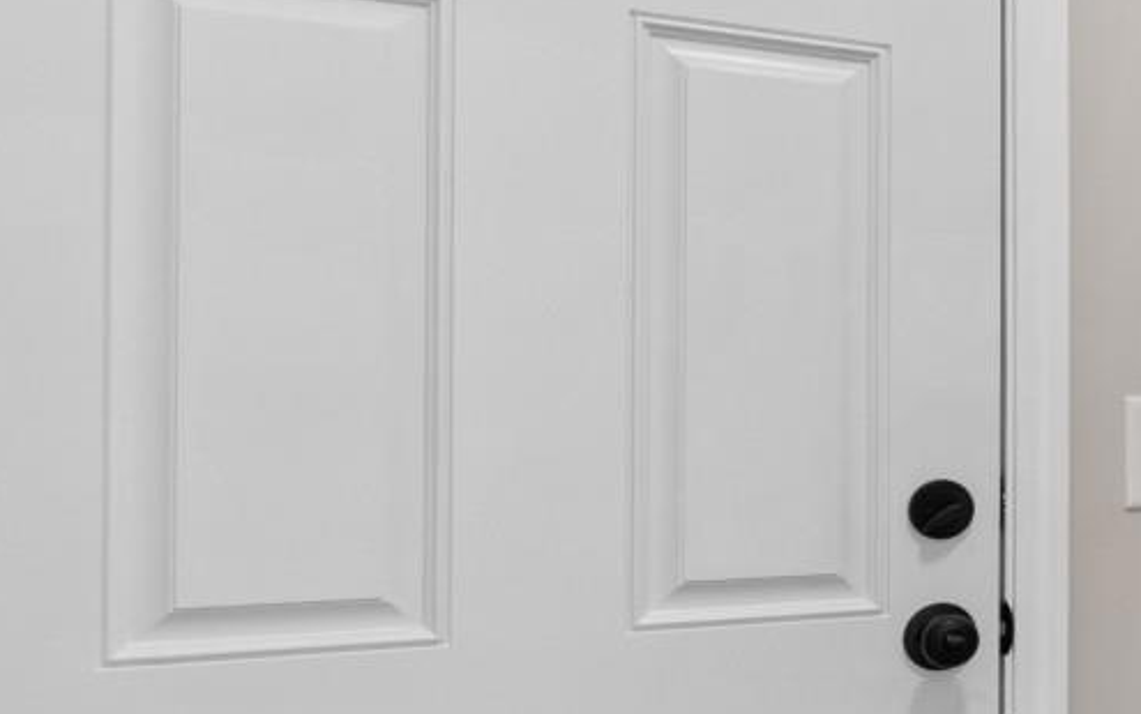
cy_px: 419
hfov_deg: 27.1
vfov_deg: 25.8
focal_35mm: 50
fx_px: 1556
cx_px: 1745
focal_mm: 10
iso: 100
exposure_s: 1/6
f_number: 4.5
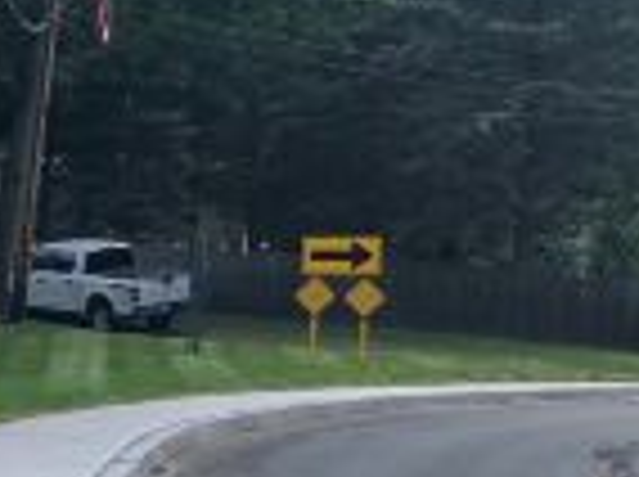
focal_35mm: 158
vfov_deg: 9.2
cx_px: -324
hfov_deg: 12.0
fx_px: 2912
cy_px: 567
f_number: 1.8
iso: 20
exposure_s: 1/787
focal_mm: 4
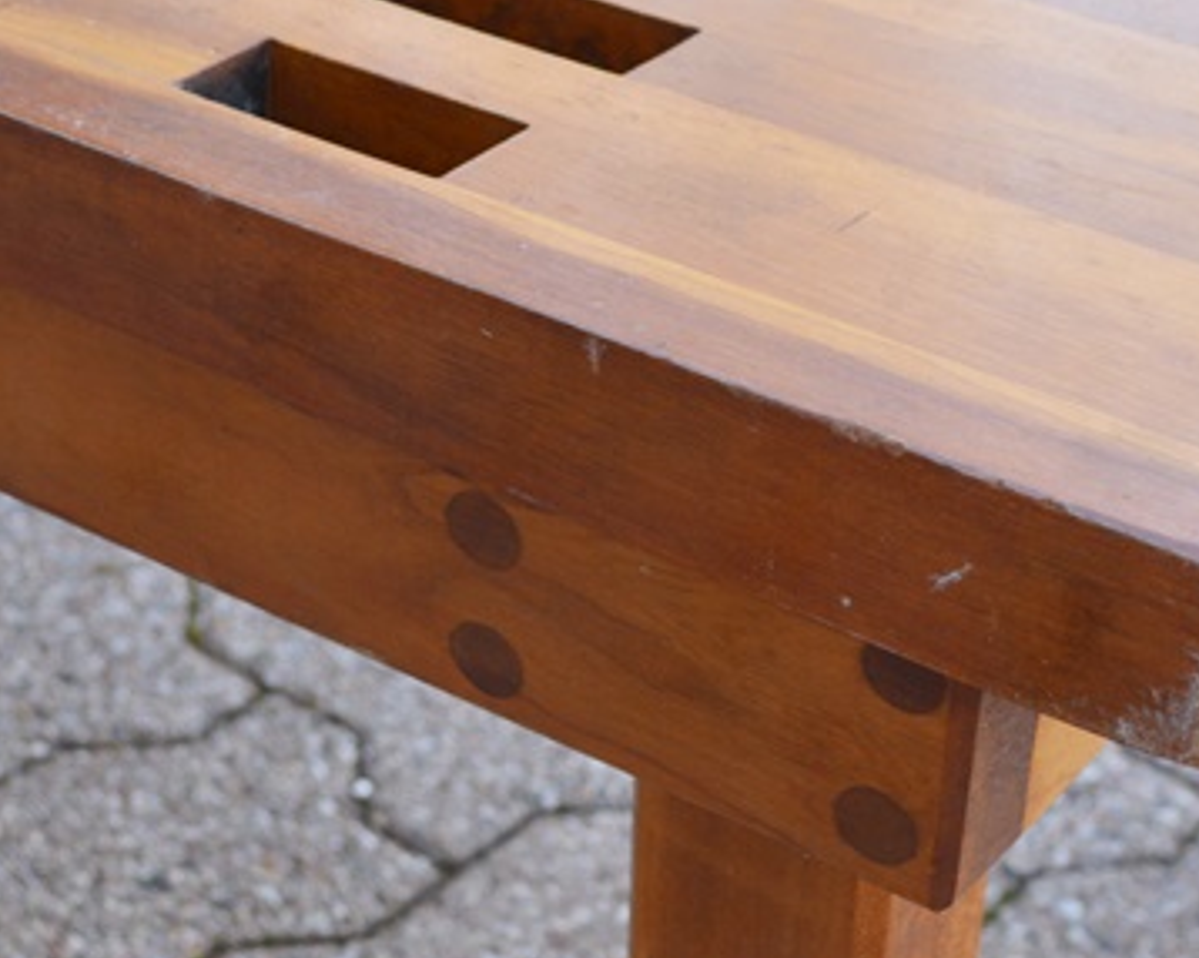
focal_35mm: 85
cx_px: 807
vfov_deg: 18.1
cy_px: 459
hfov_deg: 22.4
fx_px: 3015
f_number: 5.6
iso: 400
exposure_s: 1/125
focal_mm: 24
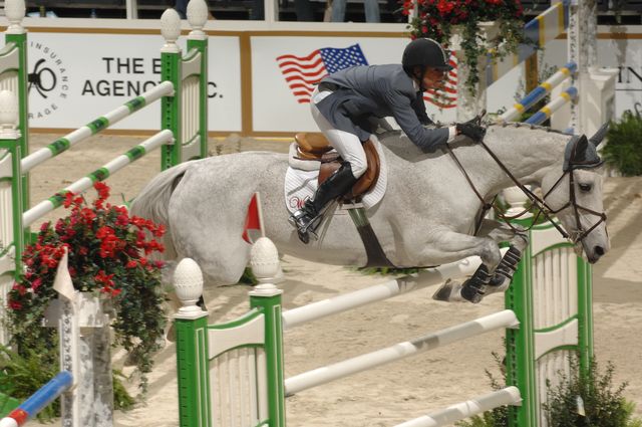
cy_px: 214
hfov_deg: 7.2
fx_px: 5076
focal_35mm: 285
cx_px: 321
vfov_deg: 4.8
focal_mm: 190
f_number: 7.1
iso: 320
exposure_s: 1/250
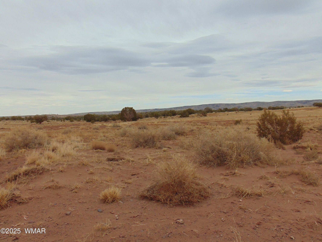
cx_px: 161
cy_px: 121
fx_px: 279
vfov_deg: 46.8
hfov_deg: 60.0
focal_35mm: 30
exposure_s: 1/200
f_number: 8
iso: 80
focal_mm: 5.4
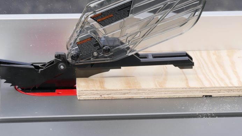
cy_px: 80
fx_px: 860
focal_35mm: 134
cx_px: 121
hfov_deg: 16.0
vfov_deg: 9.0
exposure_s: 1/320
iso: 200
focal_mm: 61
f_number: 5.6
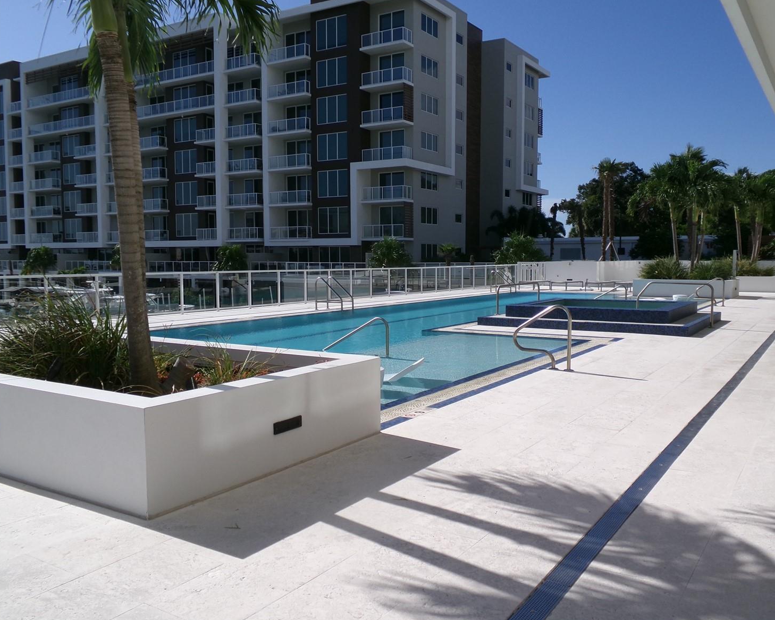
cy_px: 308
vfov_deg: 48.5
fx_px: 688
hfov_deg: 58.7
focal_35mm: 30
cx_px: 418
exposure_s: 1/200
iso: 100
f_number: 11.31
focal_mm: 5
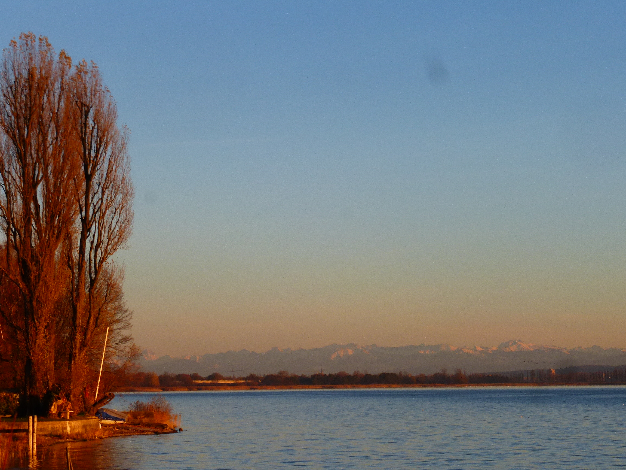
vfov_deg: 11.6
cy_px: 252
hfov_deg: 15.4
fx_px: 2315
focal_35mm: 128
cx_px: 316
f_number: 5.3
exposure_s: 1/200
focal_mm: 20.6
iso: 100
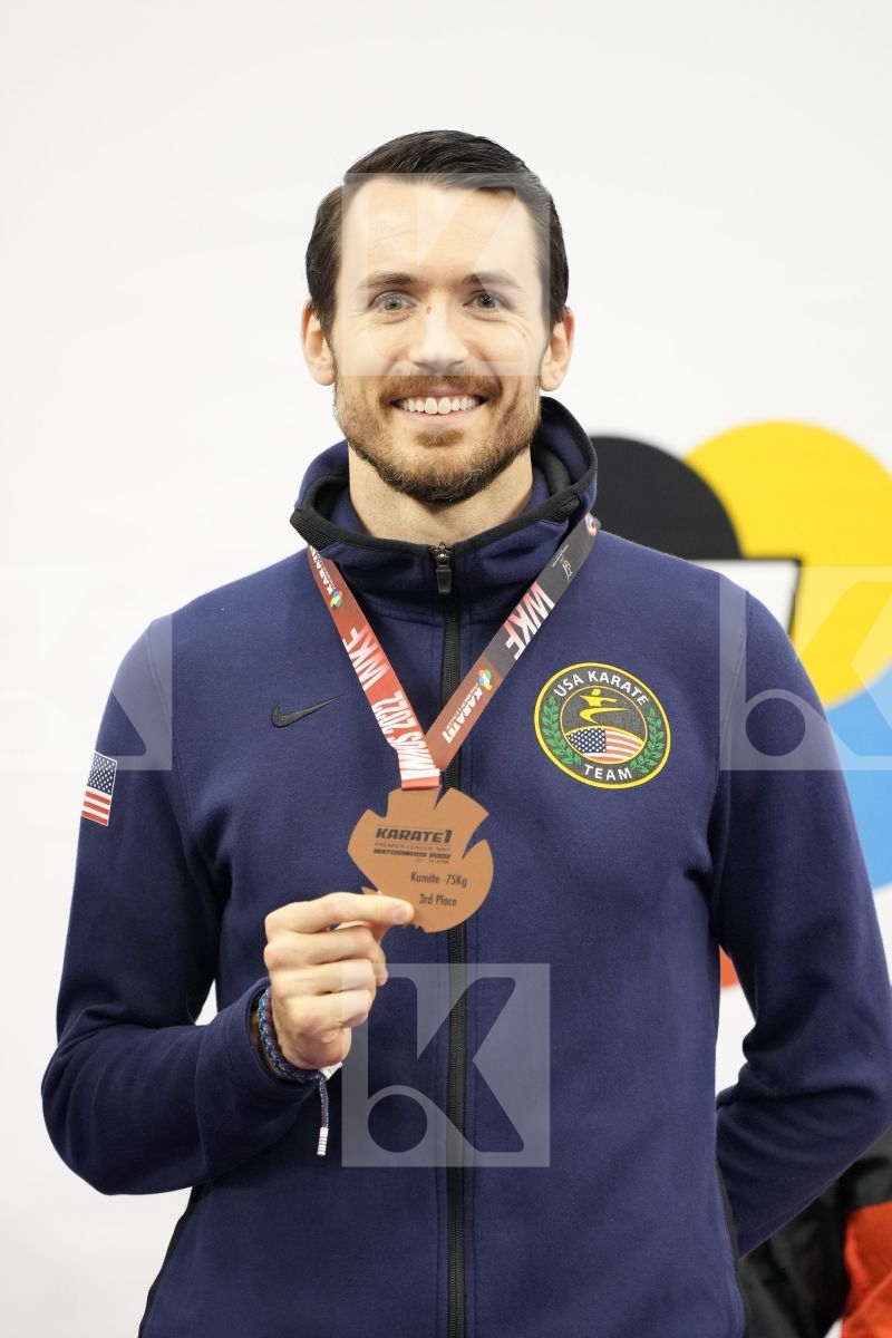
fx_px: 10146
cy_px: 669
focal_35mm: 273
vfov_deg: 7.5
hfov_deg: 5.0
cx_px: 446
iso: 2000
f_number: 2.8
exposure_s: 1/250
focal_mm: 182
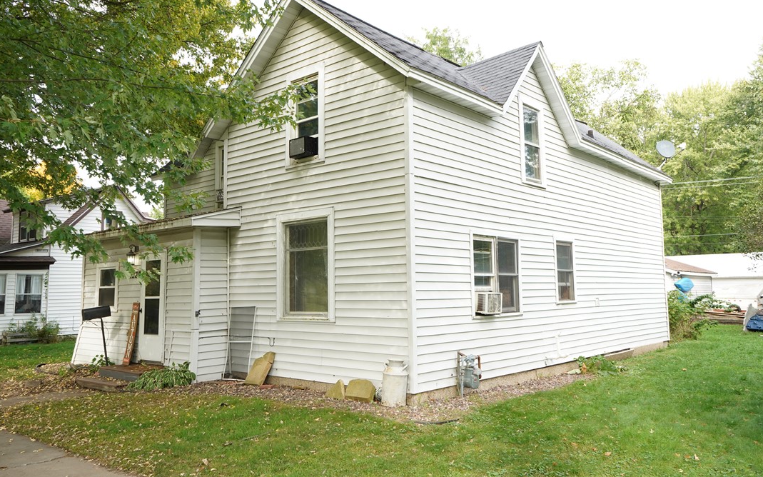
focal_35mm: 29
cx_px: 380
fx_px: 603
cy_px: 225
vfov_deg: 43.1
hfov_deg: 64.6
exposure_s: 1/125
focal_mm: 28
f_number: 9
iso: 1000
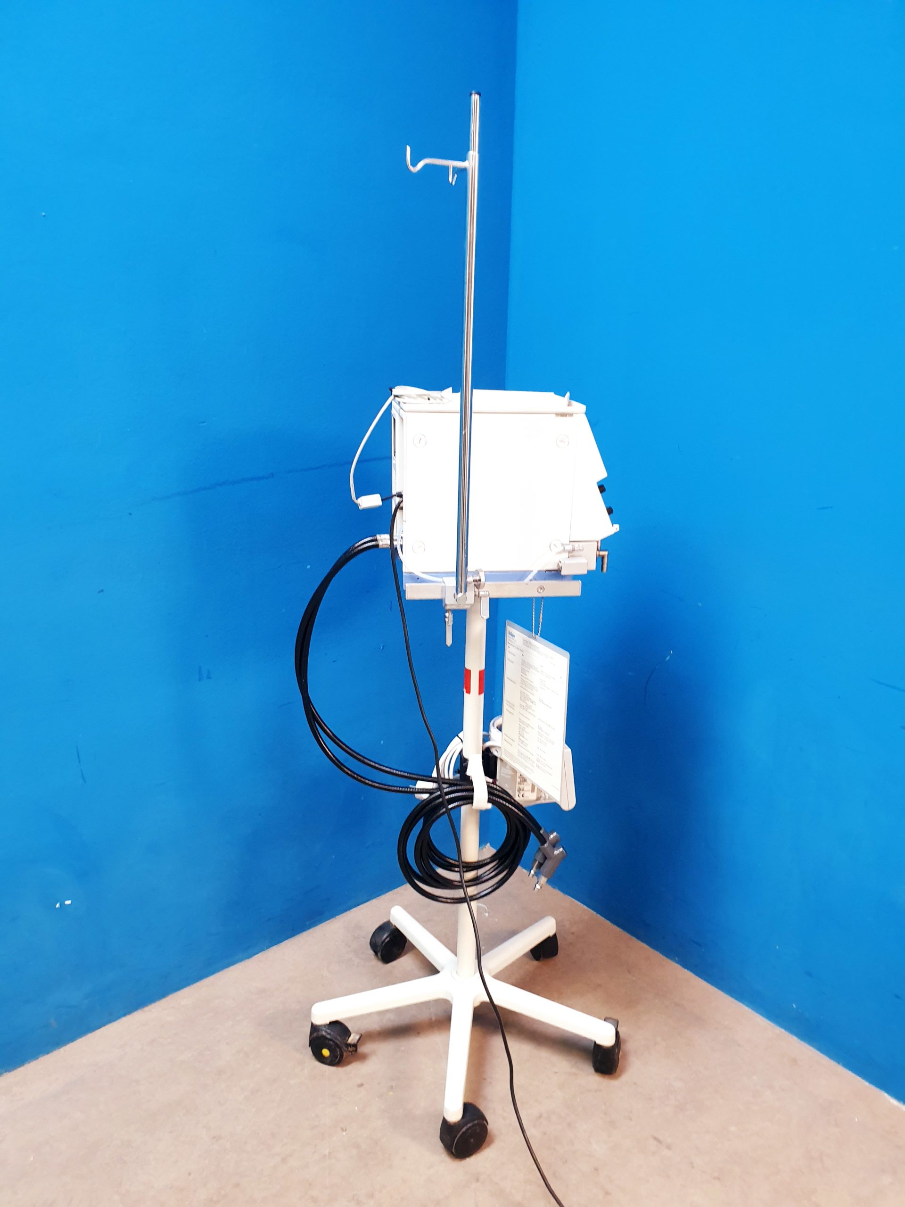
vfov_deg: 67.3
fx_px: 906
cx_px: 452
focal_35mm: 26
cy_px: 604
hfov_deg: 53.1
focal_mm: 4.3
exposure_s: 1/33
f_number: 2.4
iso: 250
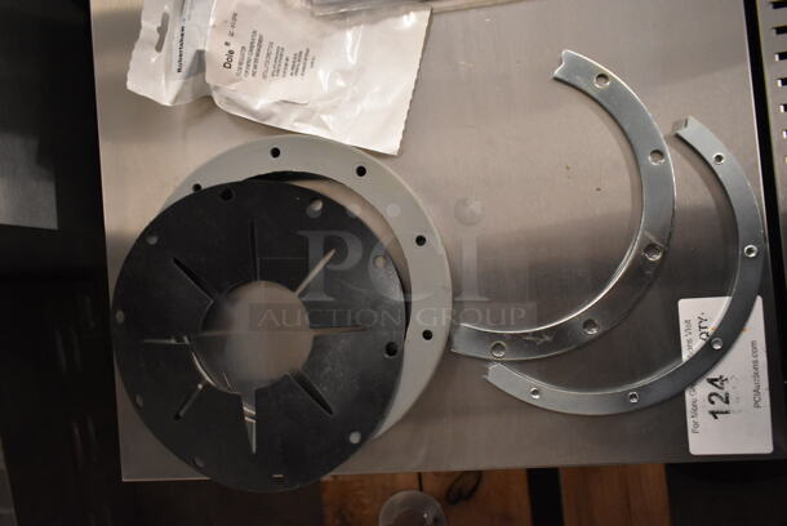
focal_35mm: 27
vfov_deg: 48.0
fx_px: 591
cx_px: 394
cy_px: 263
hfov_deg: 67.3
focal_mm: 18
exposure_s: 1/125
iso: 3200
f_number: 3.5
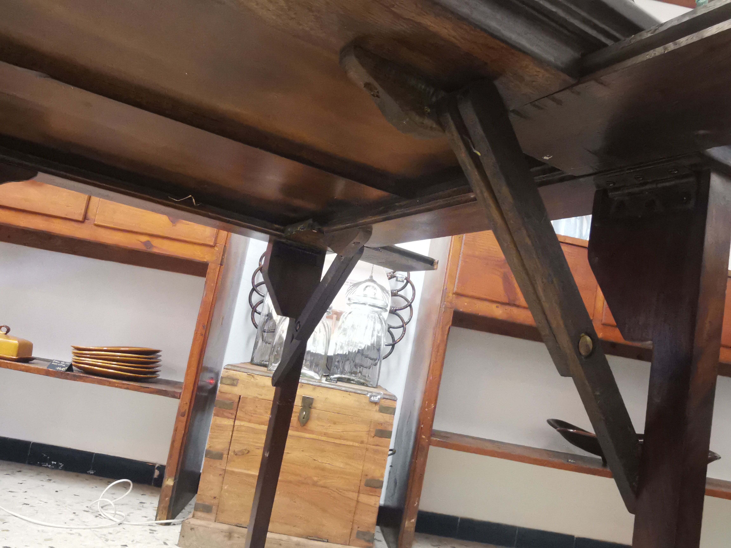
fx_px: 570
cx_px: 366
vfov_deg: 51.4
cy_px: 274
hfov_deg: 65.3
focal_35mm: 27
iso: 500
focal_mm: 2.26
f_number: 2.2
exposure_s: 1/25
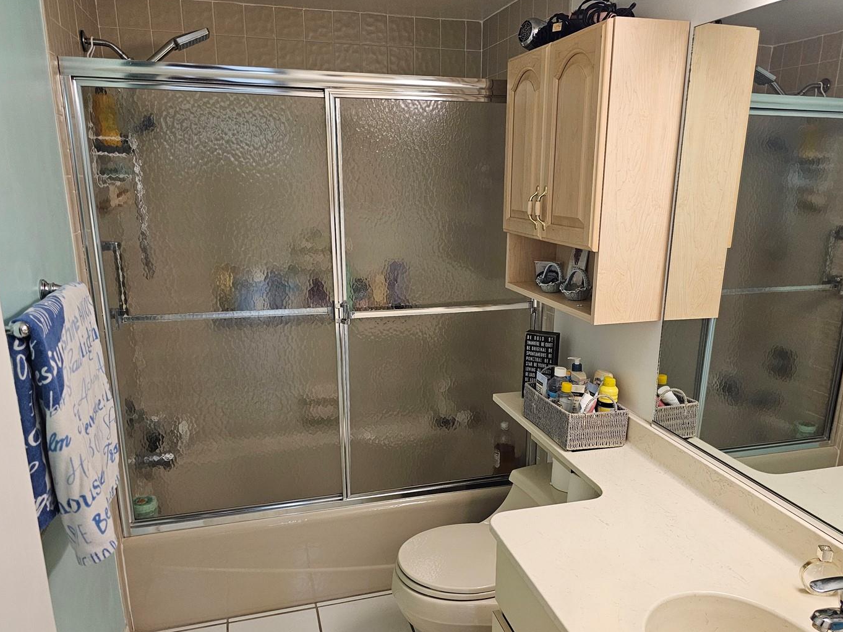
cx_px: 461
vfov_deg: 51.2
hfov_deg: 65.2
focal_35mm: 27
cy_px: 356
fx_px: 657
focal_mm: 6.3
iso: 640
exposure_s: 1/120
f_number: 1.7
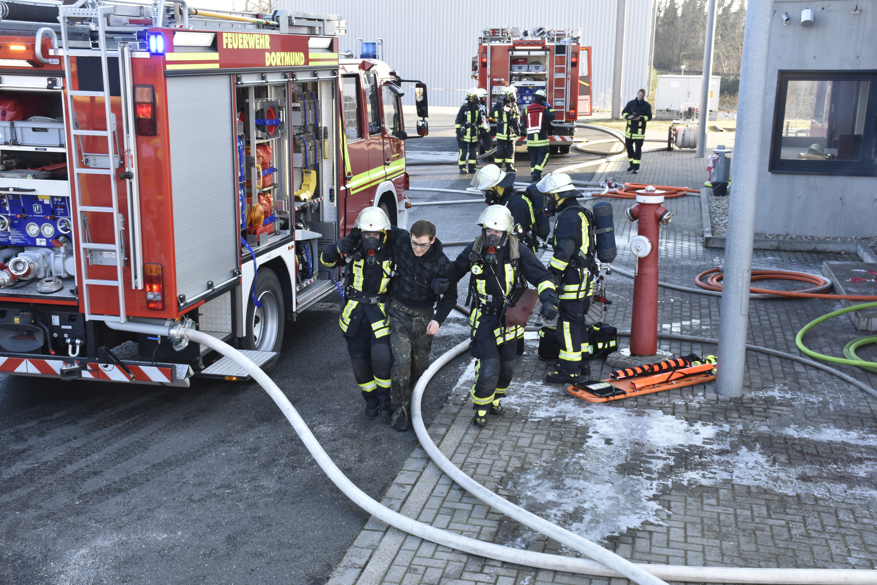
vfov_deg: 29.9
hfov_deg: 43.6
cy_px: 292
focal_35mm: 45
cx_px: 438
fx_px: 1096
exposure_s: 1/250
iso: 800
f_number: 8
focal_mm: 30
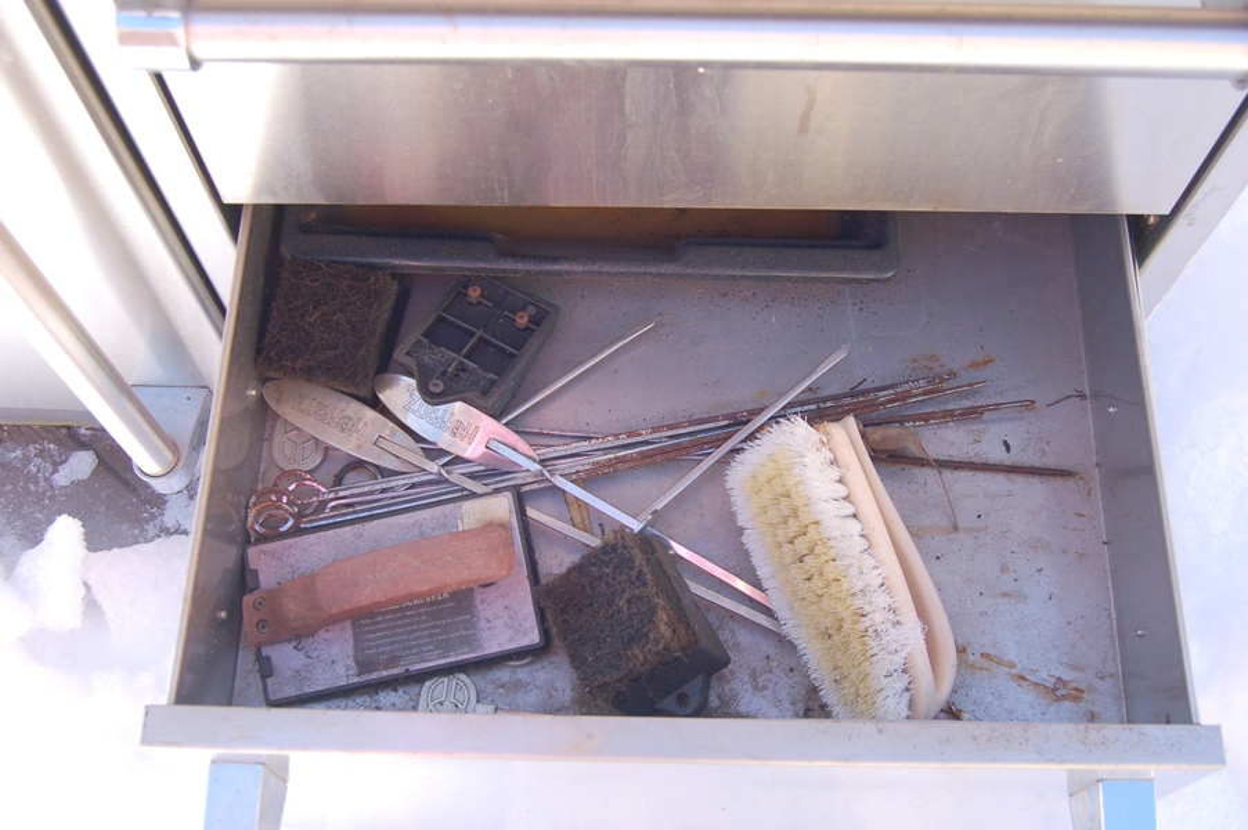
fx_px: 1351
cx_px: 624
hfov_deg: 49.6
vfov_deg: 34.2
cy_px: 415
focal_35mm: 39
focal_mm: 26
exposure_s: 1/125
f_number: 5.6
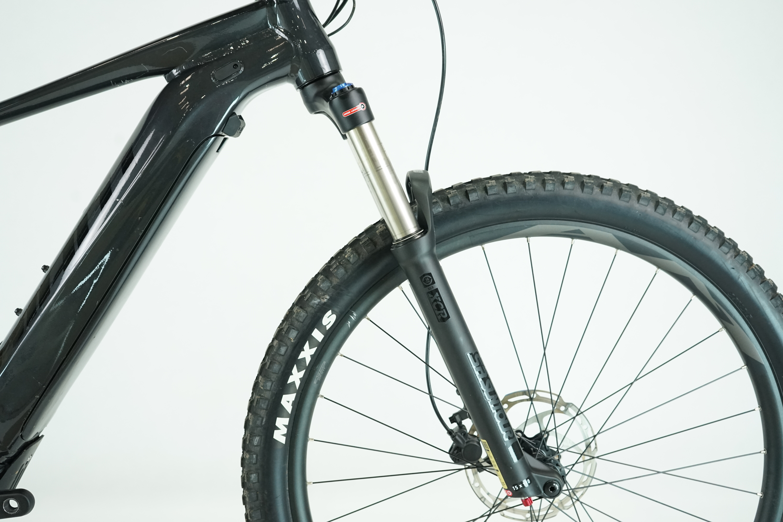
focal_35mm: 37
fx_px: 805
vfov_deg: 35.9
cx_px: 392
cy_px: 261
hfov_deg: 51.9
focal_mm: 37
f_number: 5
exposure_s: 1/200
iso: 2000
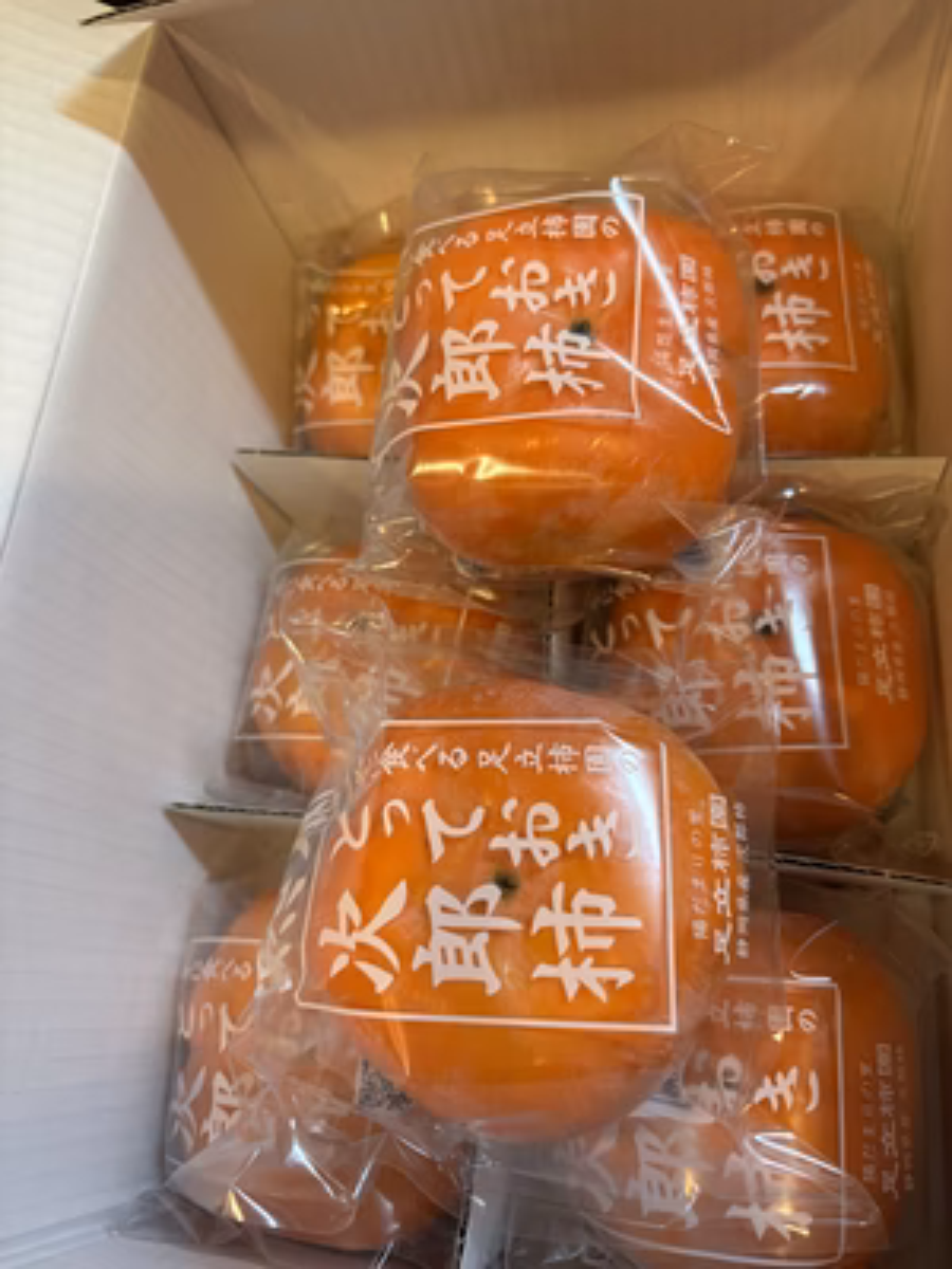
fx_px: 953
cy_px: 634
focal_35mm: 26
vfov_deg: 67.3
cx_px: 476
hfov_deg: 53.1
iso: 125
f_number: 1.6
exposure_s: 1/100
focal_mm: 5.96
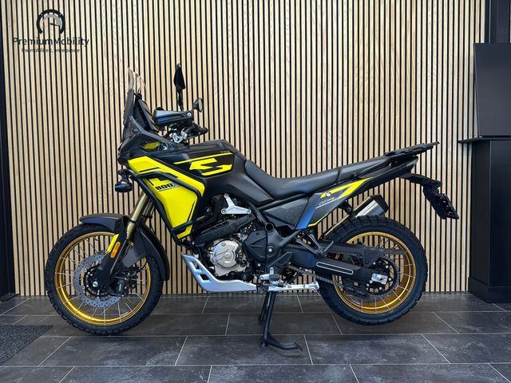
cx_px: 256
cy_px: 192
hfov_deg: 71.6
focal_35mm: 24
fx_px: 354
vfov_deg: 56.8
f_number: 1.78
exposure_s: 1/50
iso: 125
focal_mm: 6.86
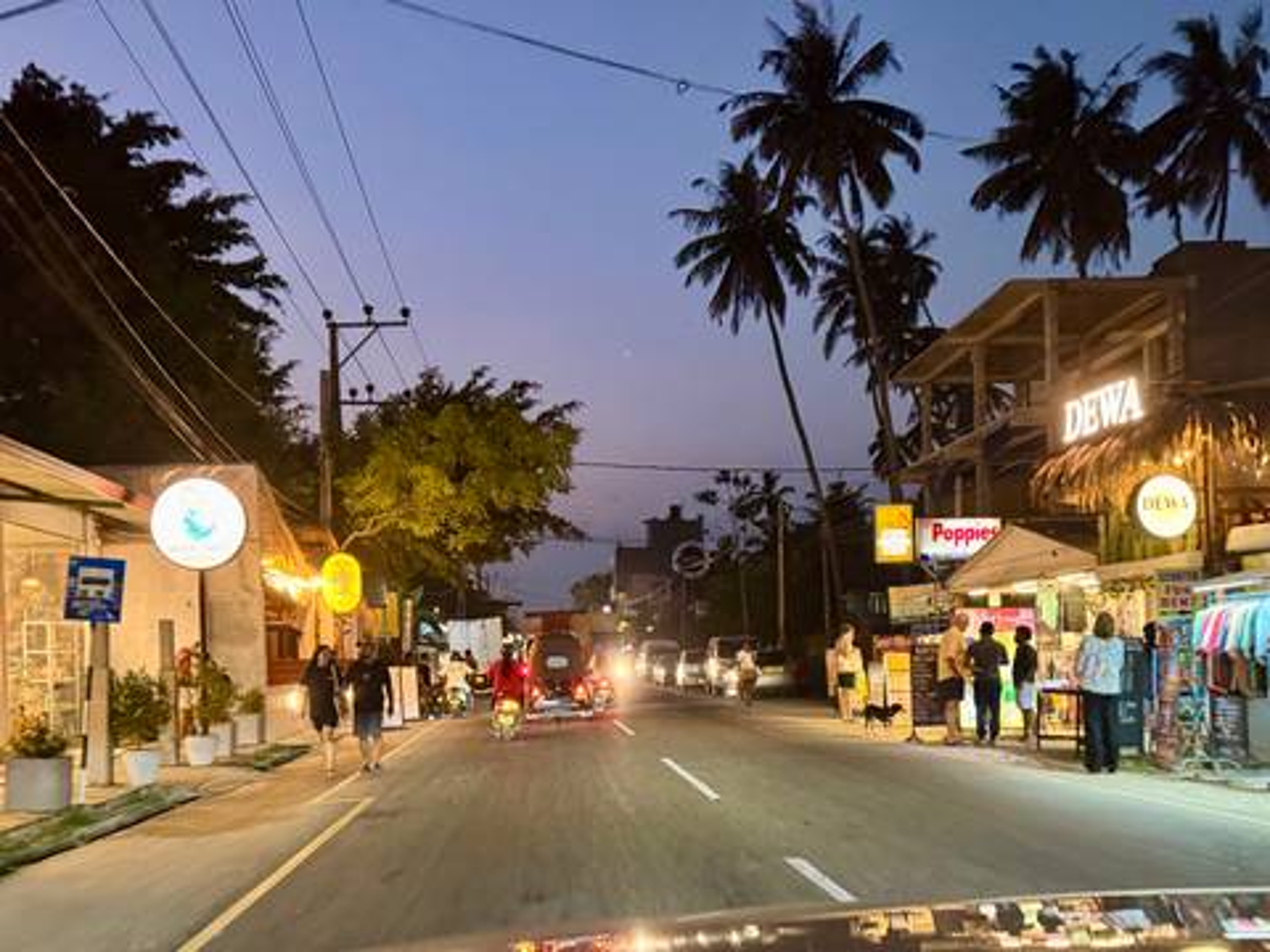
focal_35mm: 24
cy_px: 476
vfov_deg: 56.8
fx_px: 881
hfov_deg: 71.6
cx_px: 635
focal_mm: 6.76
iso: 640
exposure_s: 1/33
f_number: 1.78
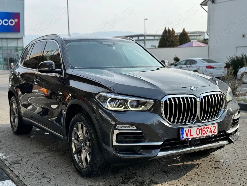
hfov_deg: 39.7
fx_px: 343
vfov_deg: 30.3
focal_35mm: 48
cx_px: 124
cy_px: 93
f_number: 1.78
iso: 64
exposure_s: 1/1681
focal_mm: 6.76
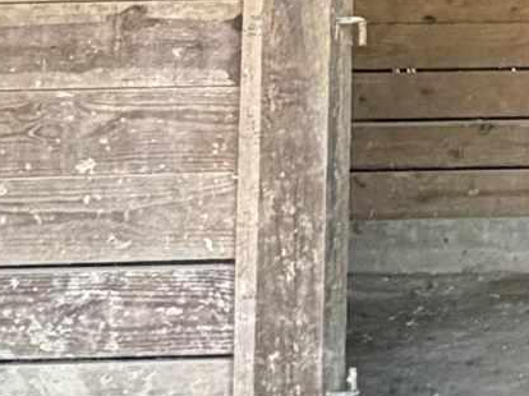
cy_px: -26
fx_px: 1588
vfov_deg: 13.9
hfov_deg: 15.4
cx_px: 1031
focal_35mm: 104
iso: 320
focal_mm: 2.22
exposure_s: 1/121
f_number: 2.2
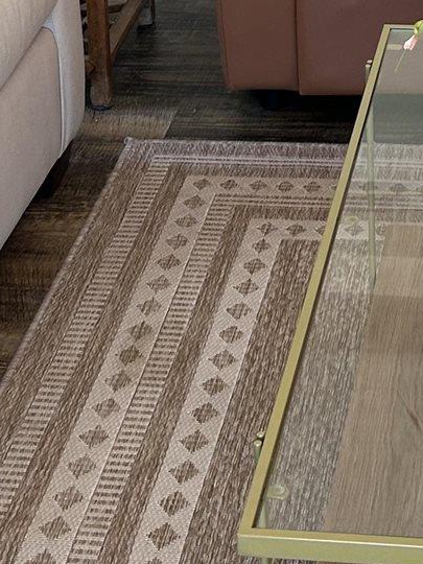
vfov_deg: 16.7
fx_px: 1809
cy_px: -185
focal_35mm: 111
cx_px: 369
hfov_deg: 13.2
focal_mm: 5.7
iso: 80
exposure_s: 1/120
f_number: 1.5
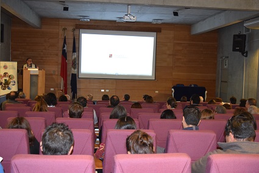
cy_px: 86
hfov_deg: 42.3
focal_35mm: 46
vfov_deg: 28.9
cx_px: 130
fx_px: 334
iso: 2500
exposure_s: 1/60
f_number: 4.2
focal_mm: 31
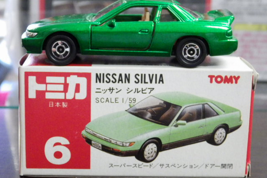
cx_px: 133
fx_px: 675
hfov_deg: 22.4
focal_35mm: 91
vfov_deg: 15.0
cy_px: 92
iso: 1250
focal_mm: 15.6
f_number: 4.4
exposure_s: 1/30
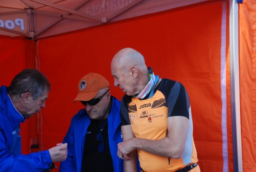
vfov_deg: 19.0
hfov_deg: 28.0
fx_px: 513
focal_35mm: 72
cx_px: 128
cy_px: 86
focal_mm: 48
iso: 1000
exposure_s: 1/400
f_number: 4.8
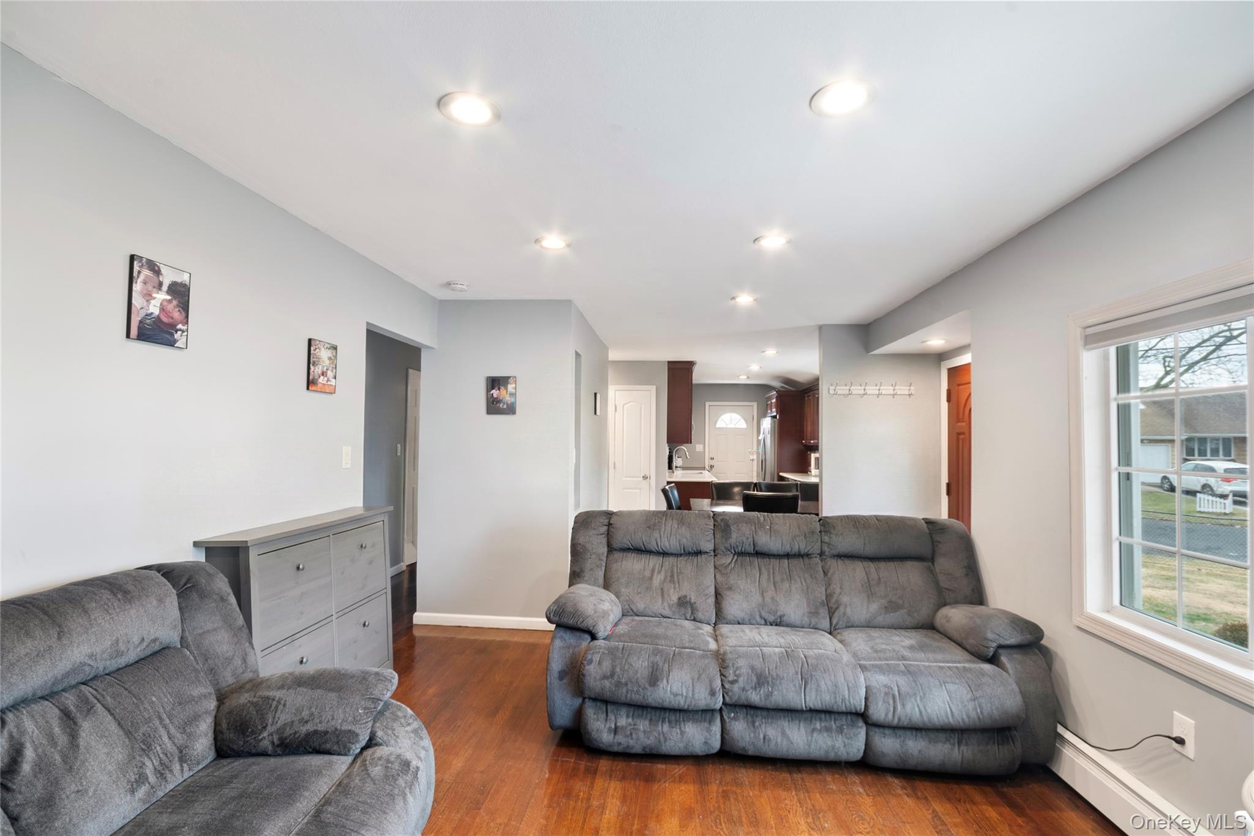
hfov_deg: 100.4
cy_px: 418
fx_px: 522
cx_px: 627
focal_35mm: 15
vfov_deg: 77.3
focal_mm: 10
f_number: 11
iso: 100
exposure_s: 4
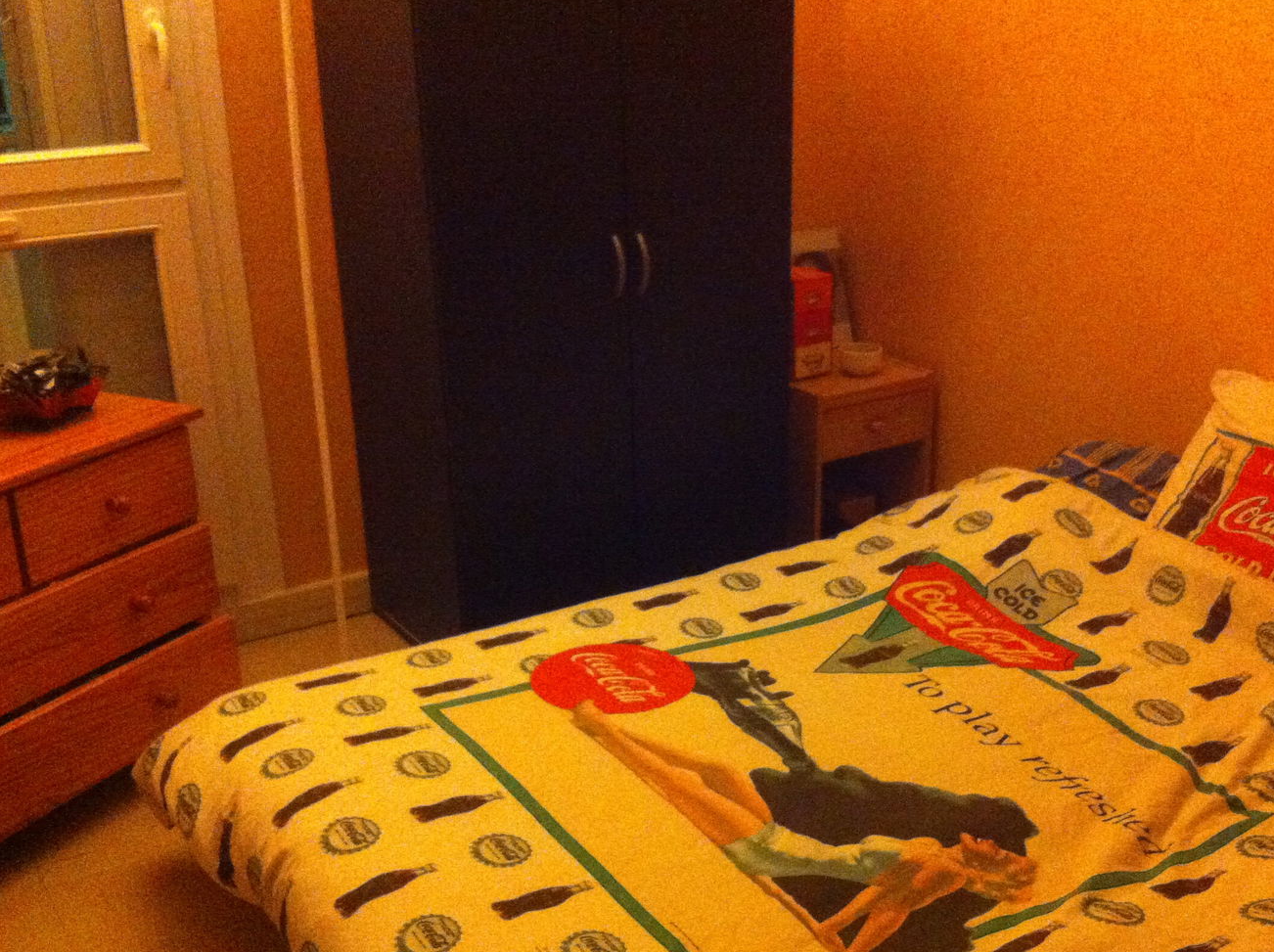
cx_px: 735
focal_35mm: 43
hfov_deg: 43.8
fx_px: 1581
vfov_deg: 33.4
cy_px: 558
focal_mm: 3.85
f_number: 2.8
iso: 1000
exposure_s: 1/15
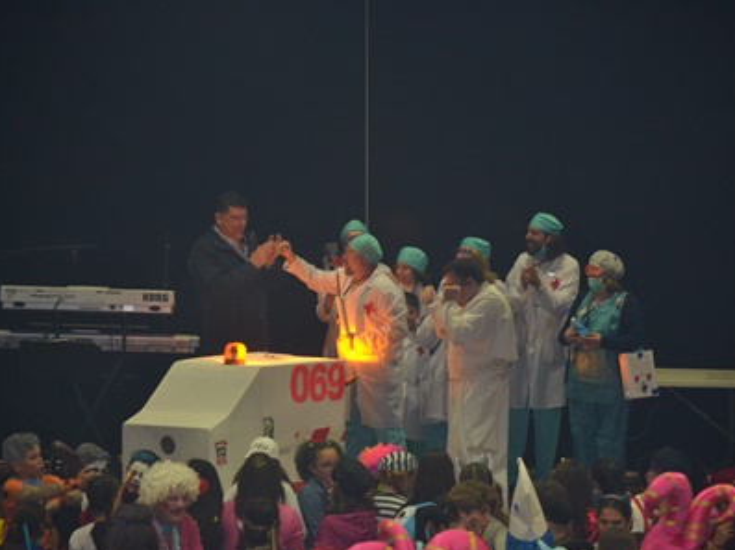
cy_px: 276
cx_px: 380
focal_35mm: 180
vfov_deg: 8.2
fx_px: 3818
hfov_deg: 11.0
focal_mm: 110
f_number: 4.5
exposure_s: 1/60
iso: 1600
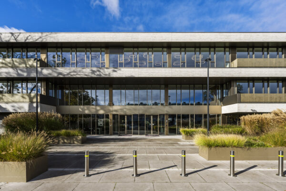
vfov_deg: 67.4
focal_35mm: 18
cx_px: 143
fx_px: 143
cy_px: 96
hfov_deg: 90.0
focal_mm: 18
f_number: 9
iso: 100
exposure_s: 1/200
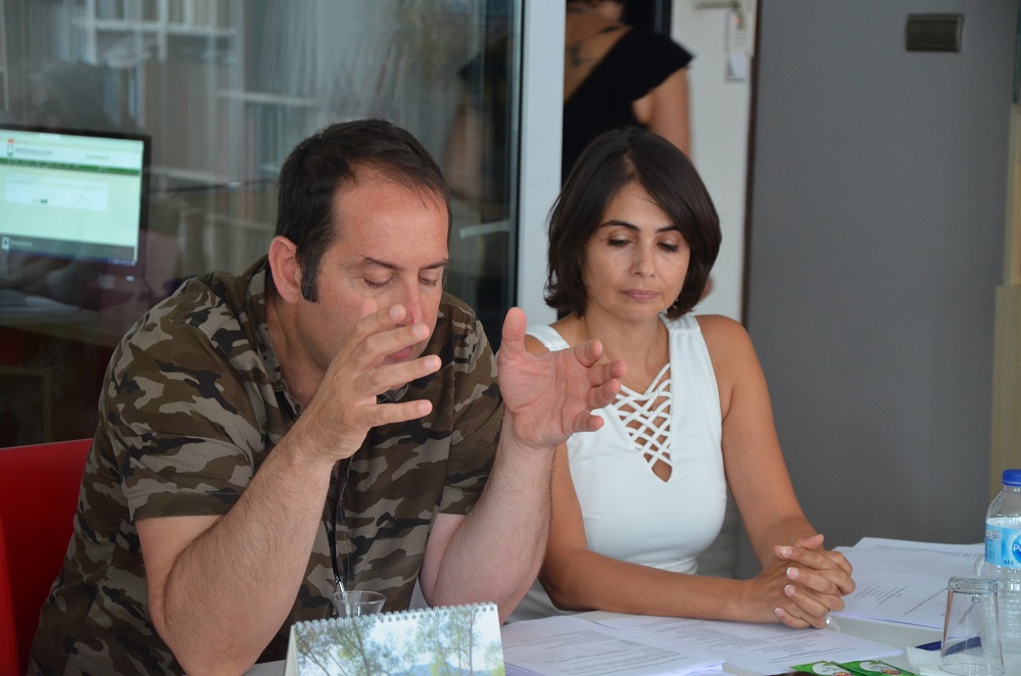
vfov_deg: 13.0
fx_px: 2971
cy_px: 338
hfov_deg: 19.5
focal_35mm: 105
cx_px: 510
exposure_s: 1/30
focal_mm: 70
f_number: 5.3
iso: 1250
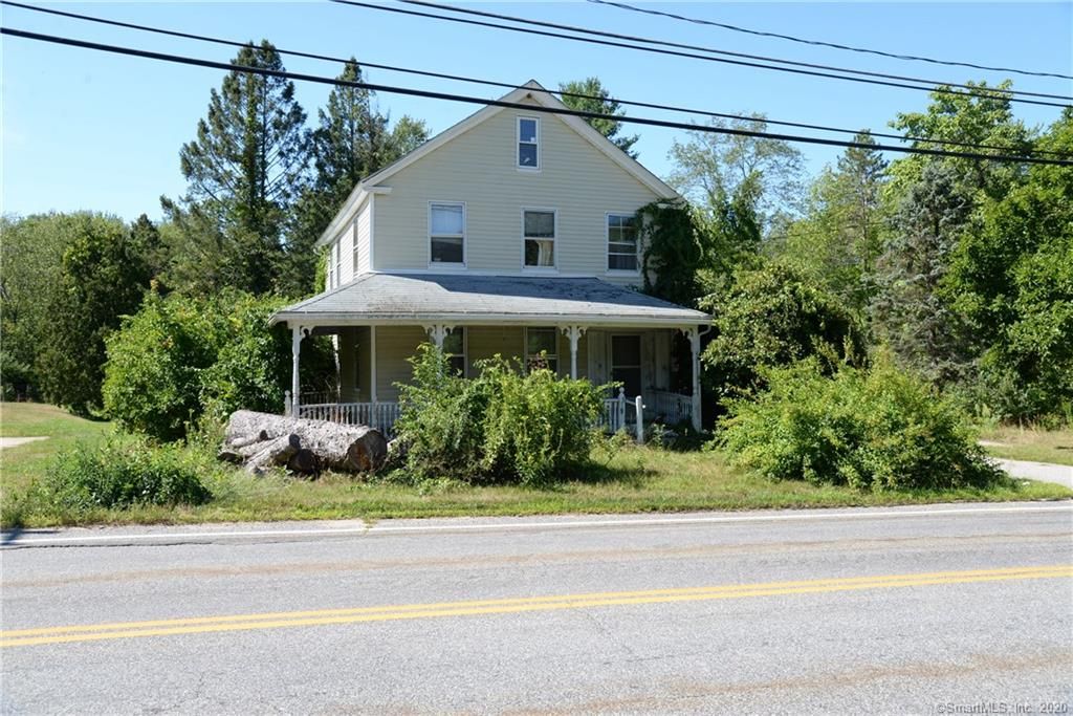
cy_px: 358
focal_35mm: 31
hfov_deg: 60.3
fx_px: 924
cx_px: 536
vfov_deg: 42.3
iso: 1000
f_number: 8
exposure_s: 1/1000
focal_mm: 31
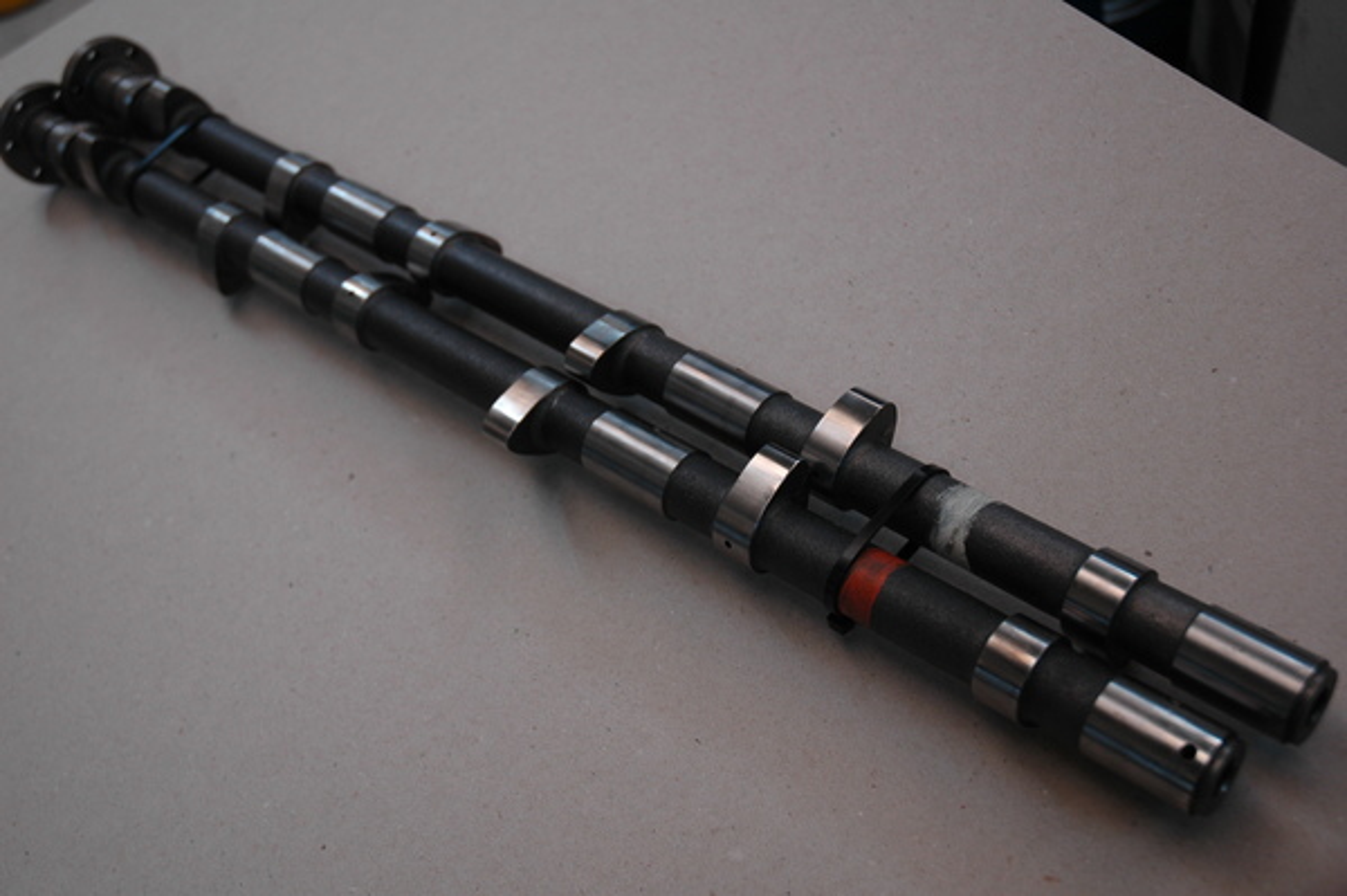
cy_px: 448
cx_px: 674
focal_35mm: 44
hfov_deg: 45.0
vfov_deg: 30.8
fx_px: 1626
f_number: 4.5
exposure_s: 1/80
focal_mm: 29
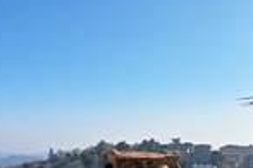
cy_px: 144
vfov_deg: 21.2
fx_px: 443
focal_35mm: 63
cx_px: -78
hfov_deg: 26.8
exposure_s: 1/3165
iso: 40
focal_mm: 5.54
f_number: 1.8
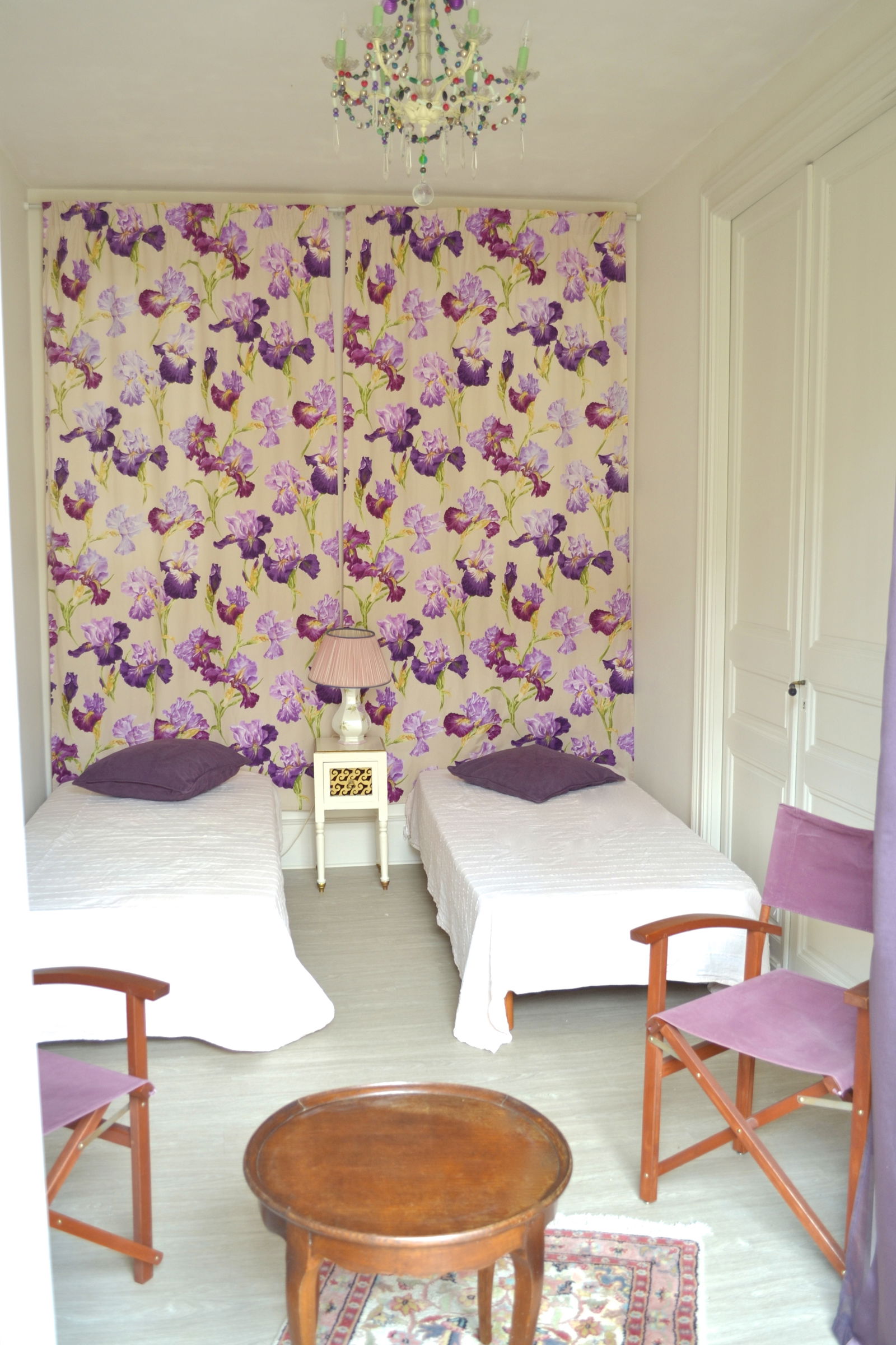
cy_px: 672
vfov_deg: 57.2
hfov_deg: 40.0
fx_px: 1232
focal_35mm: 33
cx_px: 448
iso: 110
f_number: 3.8
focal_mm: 22
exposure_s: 1/30
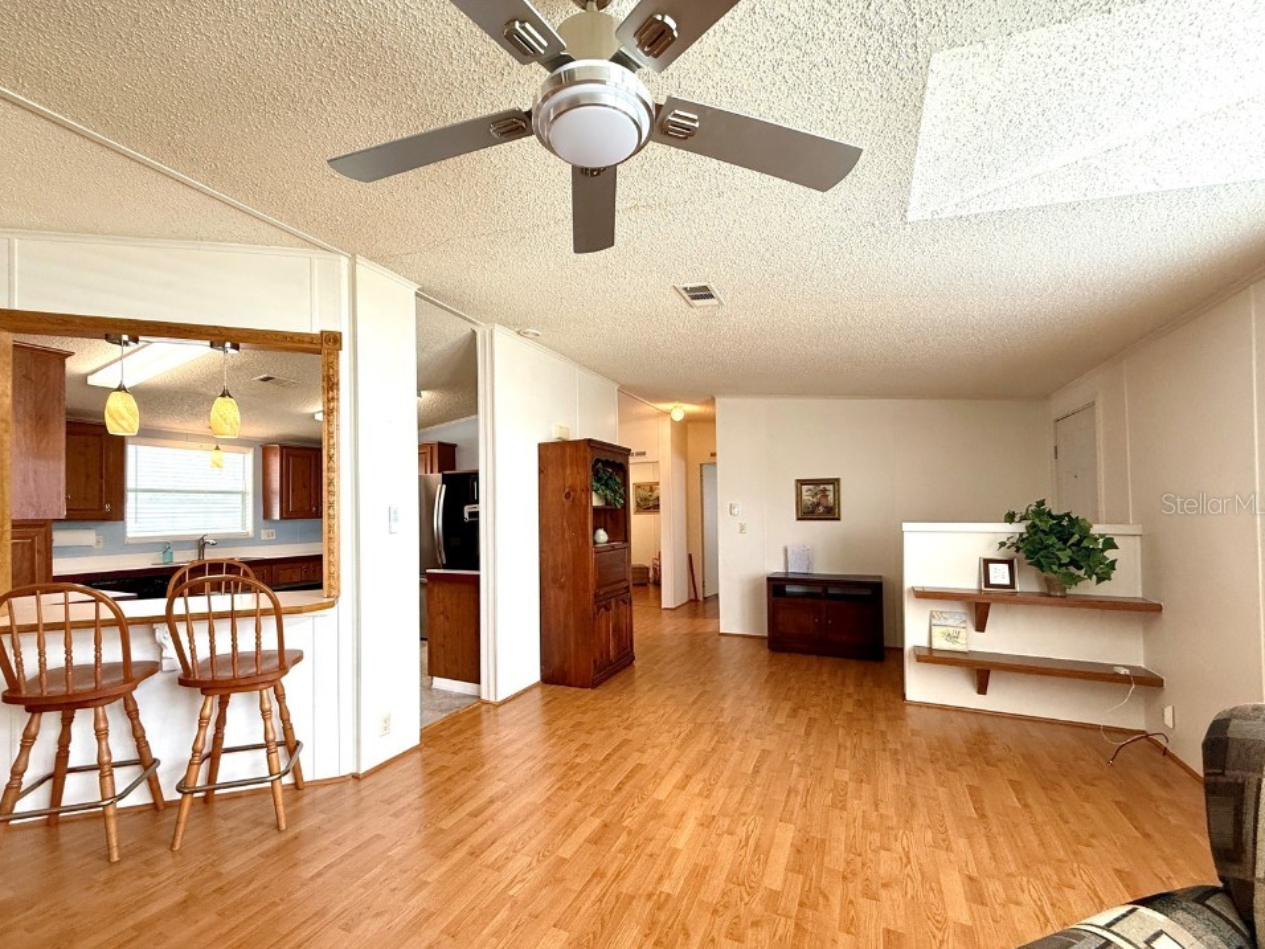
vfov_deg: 81.7
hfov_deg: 98.1
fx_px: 548
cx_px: 609
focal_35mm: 15
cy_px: 503
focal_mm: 2.22
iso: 200
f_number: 2.2
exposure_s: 1/120
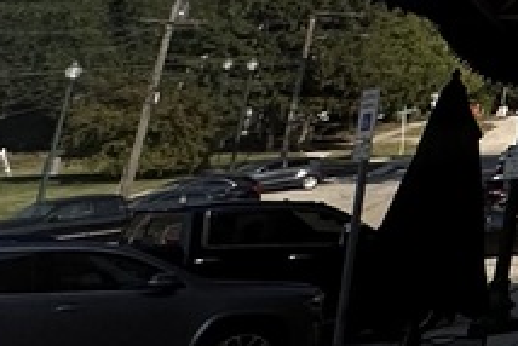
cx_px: 1503
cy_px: -300
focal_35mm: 98
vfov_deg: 12.6
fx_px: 1411
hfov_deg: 11.9
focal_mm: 2.22
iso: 50
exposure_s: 1/2398
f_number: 2.2
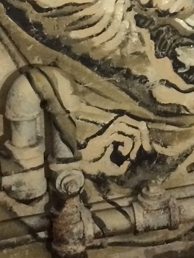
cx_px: 261
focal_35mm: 135
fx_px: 1008
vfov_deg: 14.1
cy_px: -64
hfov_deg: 10.7
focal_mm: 4.15
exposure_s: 1/24
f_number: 2.2
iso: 320
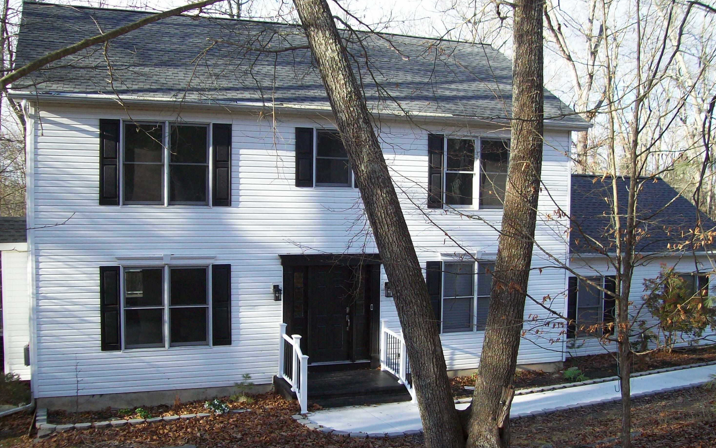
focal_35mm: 39
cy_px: 248
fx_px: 761
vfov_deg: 32.7
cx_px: 354
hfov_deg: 50.4
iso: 80
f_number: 2.7
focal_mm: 6
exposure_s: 1/250
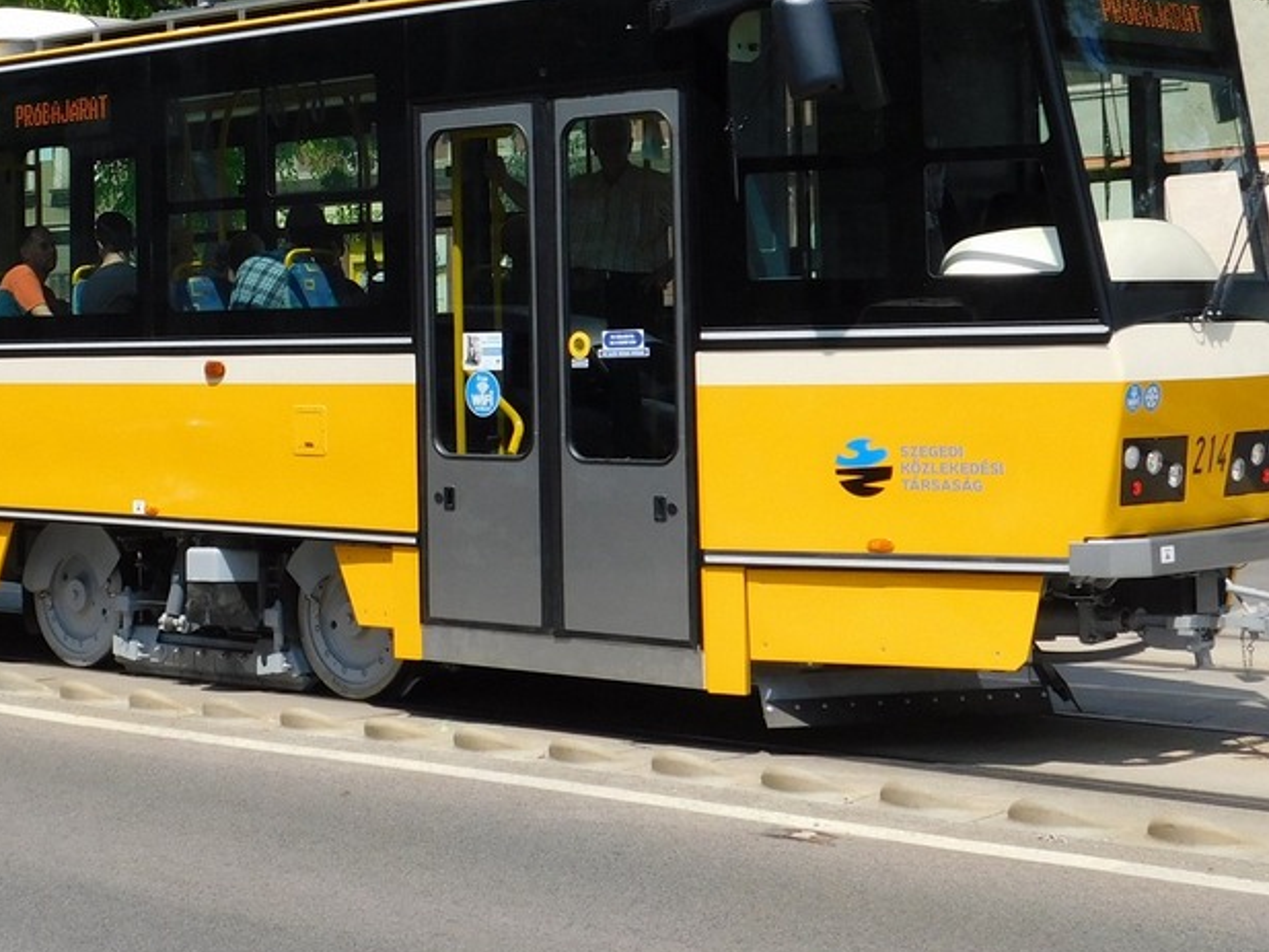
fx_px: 2567
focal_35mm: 70
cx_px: 298
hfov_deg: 27.3
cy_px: 162
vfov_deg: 20.7
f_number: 3.5
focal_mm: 6.3
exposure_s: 1/1000
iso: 125
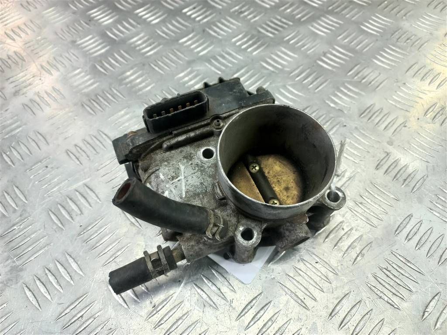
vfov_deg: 54.9
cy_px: 168
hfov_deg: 69.4
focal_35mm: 25
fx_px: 323
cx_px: 224
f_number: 1.8
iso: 80
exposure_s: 1/50
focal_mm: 4.6
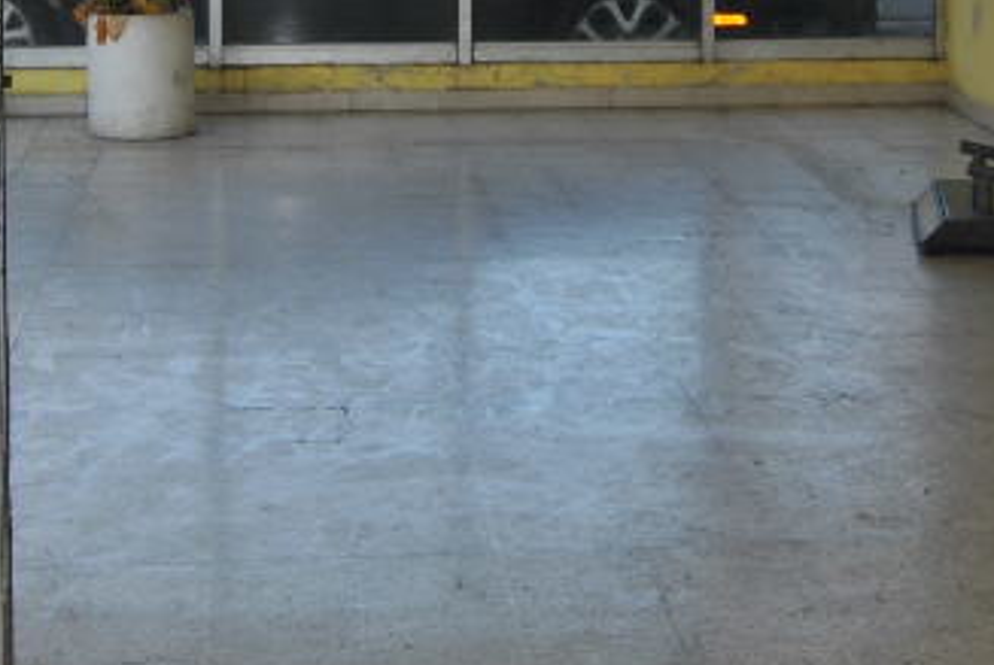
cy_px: -109
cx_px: 647
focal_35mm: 88
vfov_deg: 15.1
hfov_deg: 23.0
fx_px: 2433
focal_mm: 18
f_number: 5
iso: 100
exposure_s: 1/200
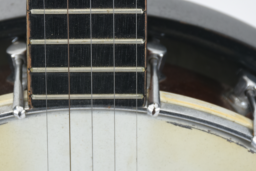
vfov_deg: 7.1
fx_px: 1380
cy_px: 57
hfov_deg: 10.6
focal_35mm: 194
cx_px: 97
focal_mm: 80
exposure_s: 1/160
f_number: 9
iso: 200
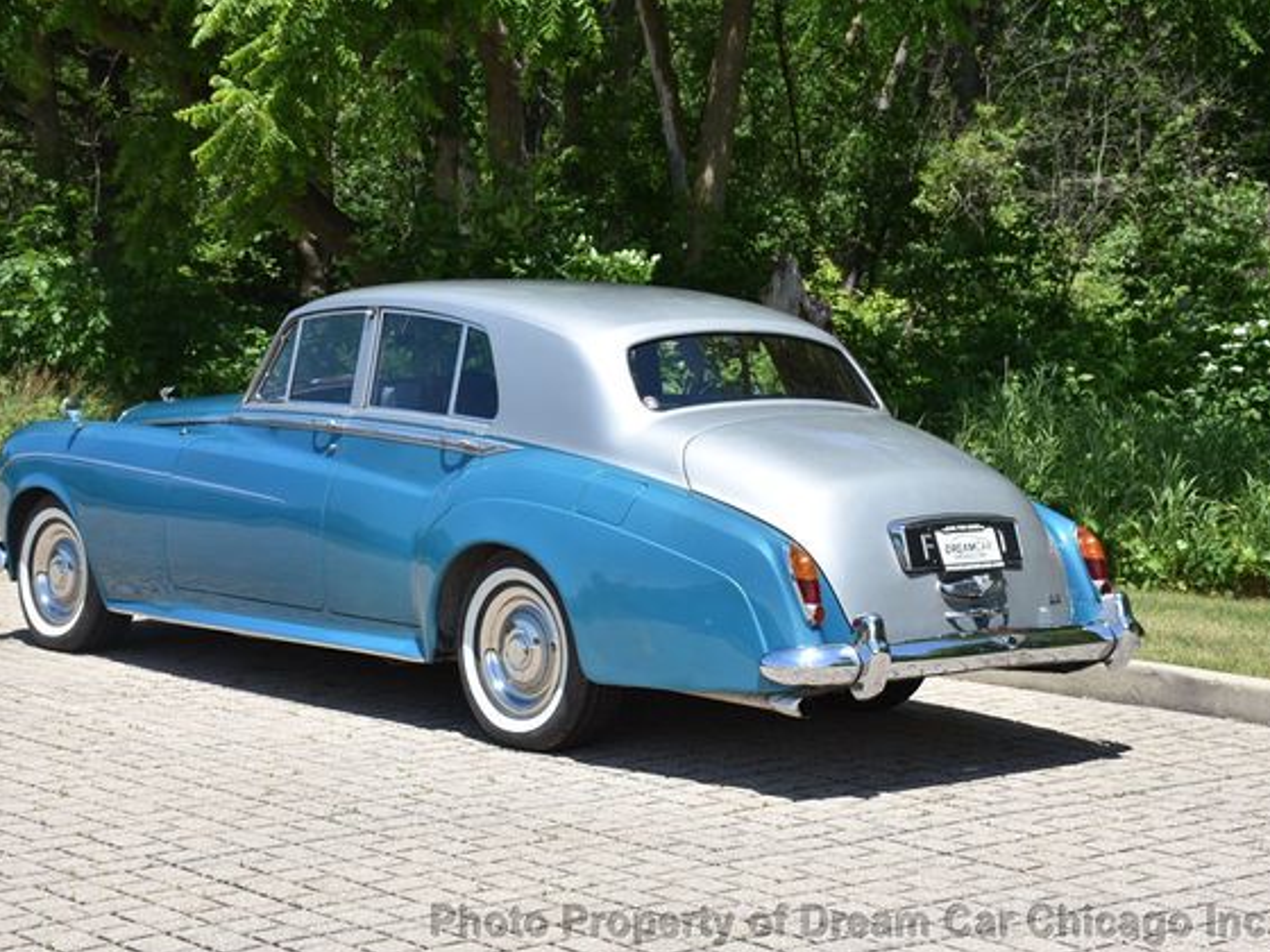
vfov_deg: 22.3
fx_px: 2421
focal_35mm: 66
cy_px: 481
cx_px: 615
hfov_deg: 29.4
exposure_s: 1/500
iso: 180
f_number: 8
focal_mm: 40
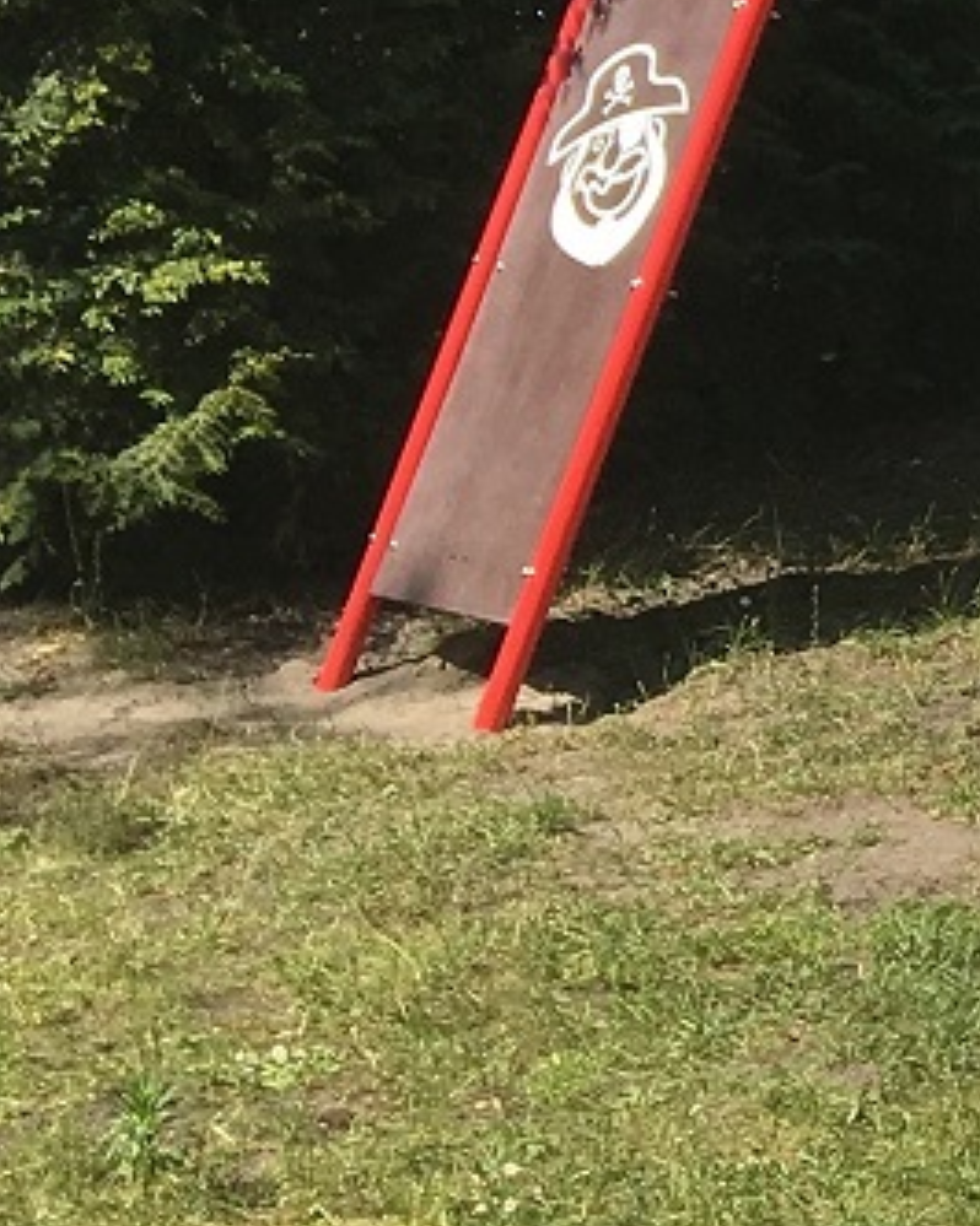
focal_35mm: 136
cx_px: 2708
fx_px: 4935
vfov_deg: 13.8
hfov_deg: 9.5
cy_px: -177
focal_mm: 4.15
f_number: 2.2
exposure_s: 1/1183
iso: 25
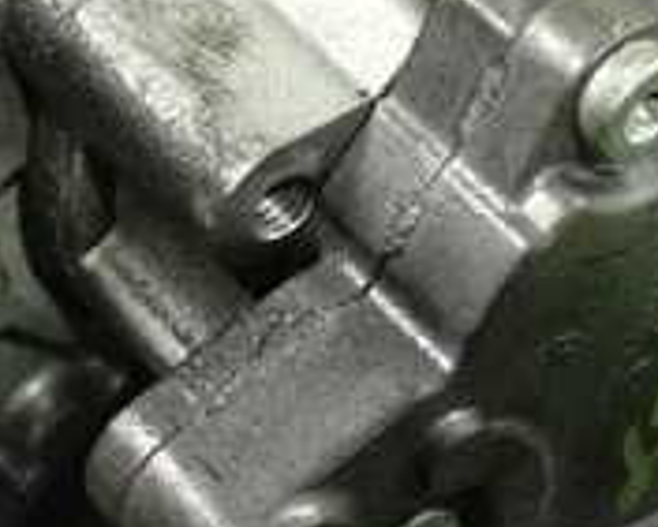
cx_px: 340
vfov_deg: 9.8
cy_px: -49
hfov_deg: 12.4
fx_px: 3040
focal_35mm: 156
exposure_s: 1/125
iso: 5000
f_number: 3.1
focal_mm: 8.4
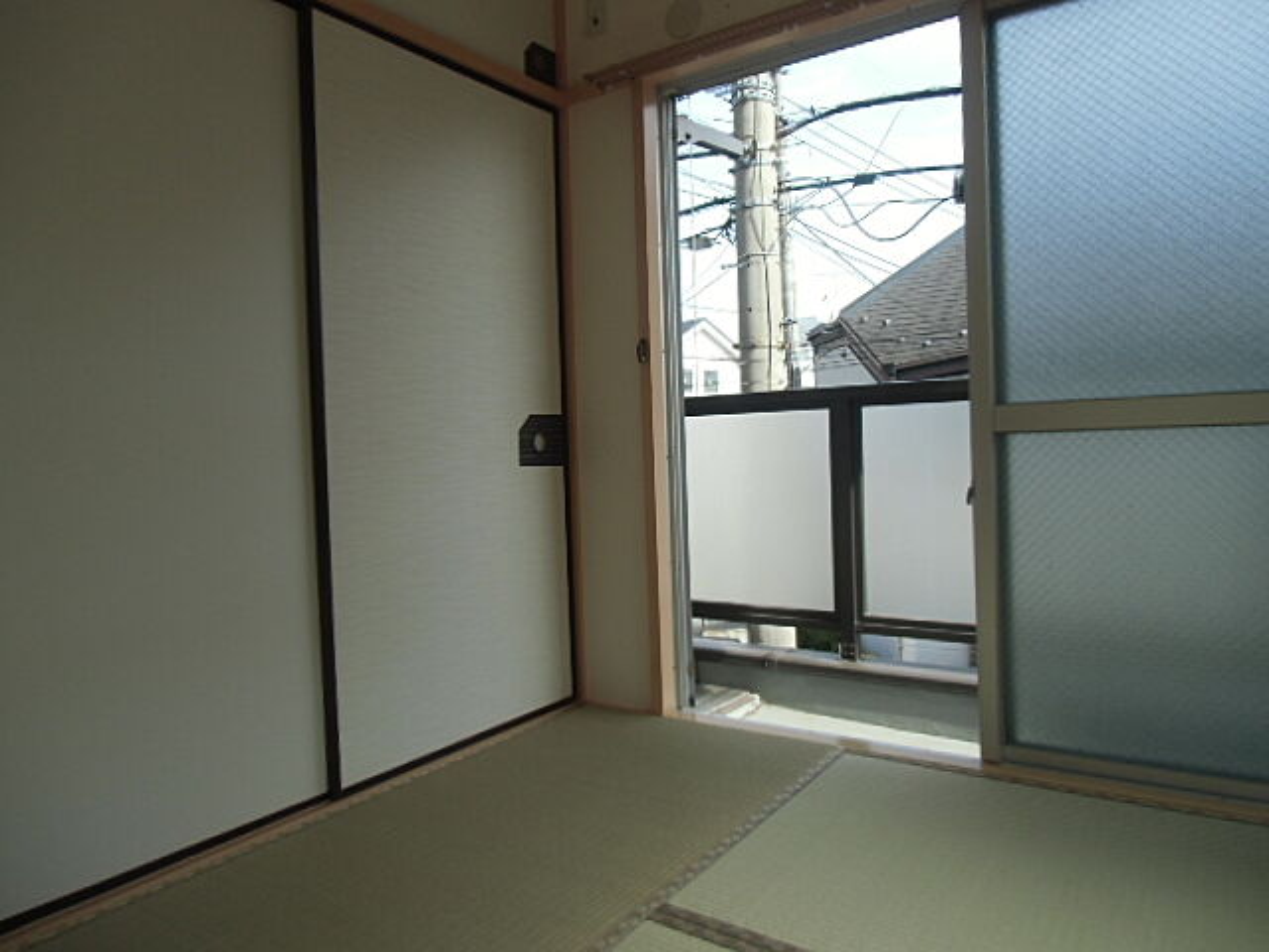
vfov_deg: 56.8
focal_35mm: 24
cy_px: 476
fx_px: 880
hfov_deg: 71.6
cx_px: 634
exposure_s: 1/320
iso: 64
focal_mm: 4.24
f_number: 3
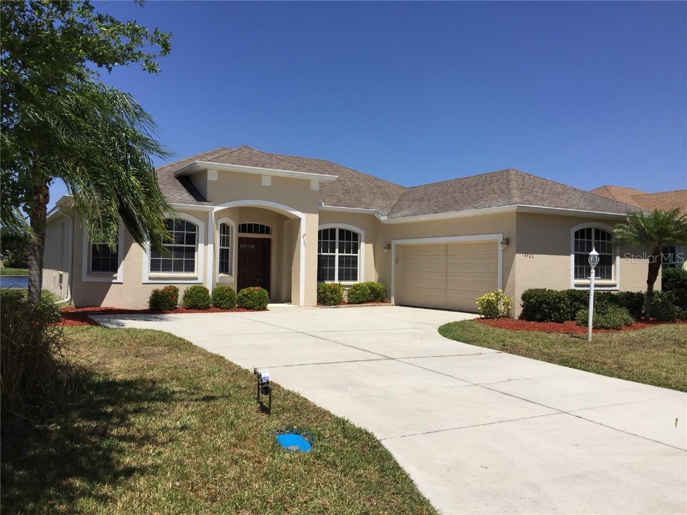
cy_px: 258
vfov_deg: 48.2
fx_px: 576
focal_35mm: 29
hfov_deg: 61.7
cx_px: 344
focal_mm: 4.15
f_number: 2.2
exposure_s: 1/3968
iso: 32
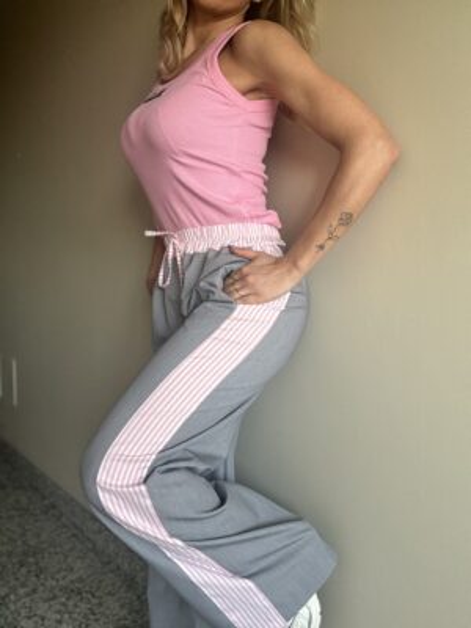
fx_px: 544
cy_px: 314
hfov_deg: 46.8
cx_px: 236
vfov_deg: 60.0
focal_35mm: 30
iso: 80
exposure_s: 1/69
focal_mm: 2.69
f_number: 1.9
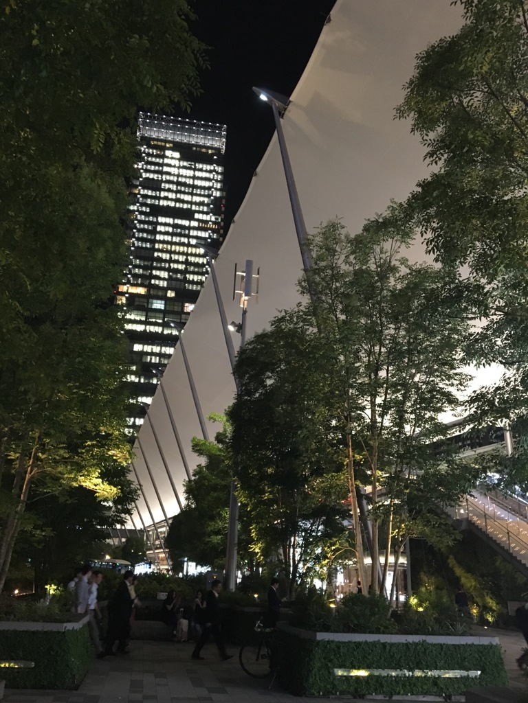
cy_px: 352
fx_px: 590
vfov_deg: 61.7
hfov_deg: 48.2
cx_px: 264
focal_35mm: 29
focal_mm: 4.15
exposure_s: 1/15
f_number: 2.2
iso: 200
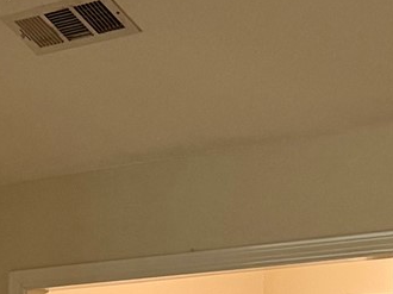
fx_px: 1690
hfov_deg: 10.9
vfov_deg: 9.3
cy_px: 593
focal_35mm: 149
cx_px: -595
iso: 250
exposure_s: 1/120
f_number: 1.78
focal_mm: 6.76
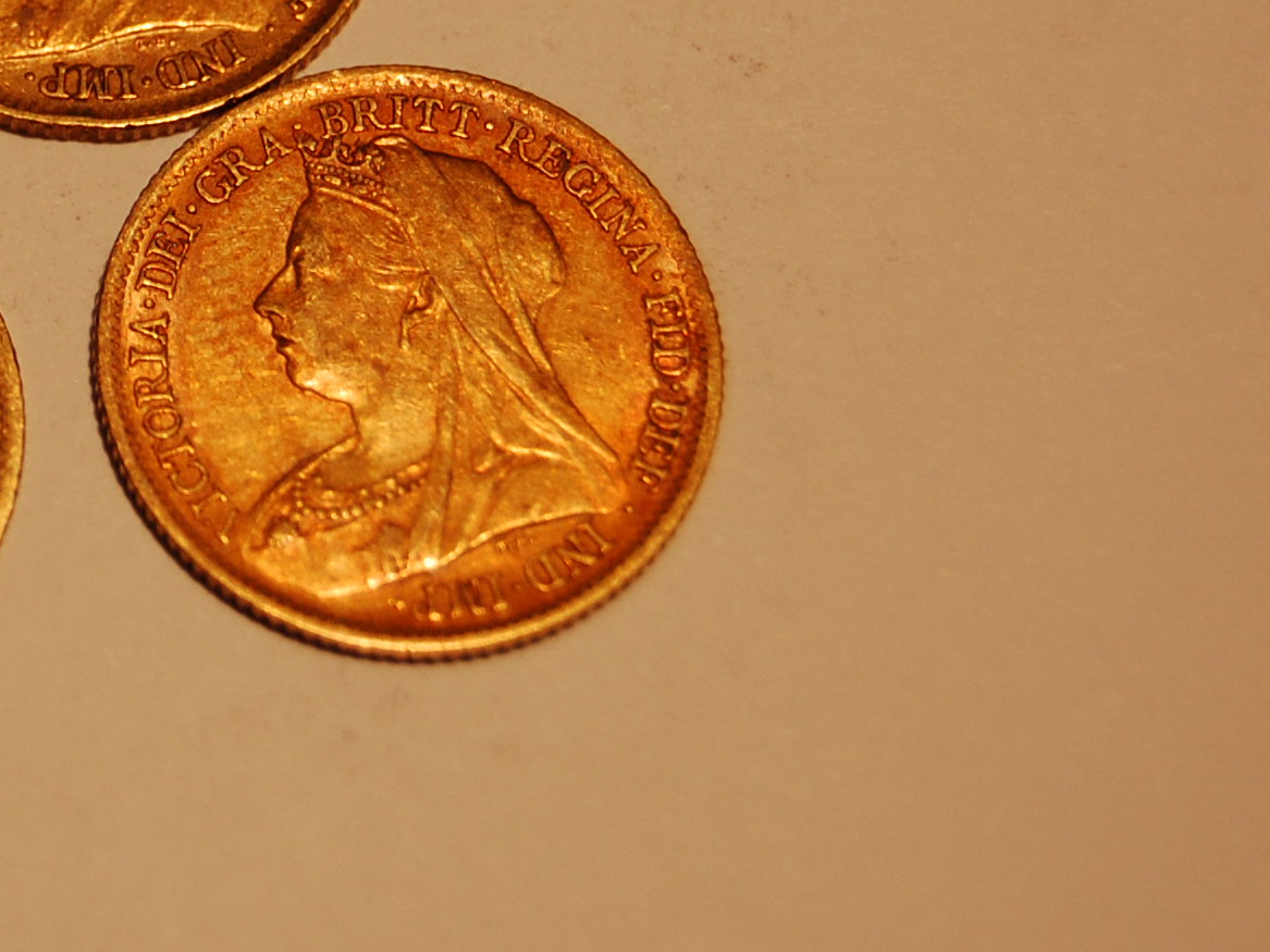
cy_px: -60
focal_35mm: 156
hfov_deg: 12.4
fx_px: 5723
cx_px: -235
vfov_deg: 9.4
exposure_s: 1/80
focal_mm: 42
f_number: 5.3
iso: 400
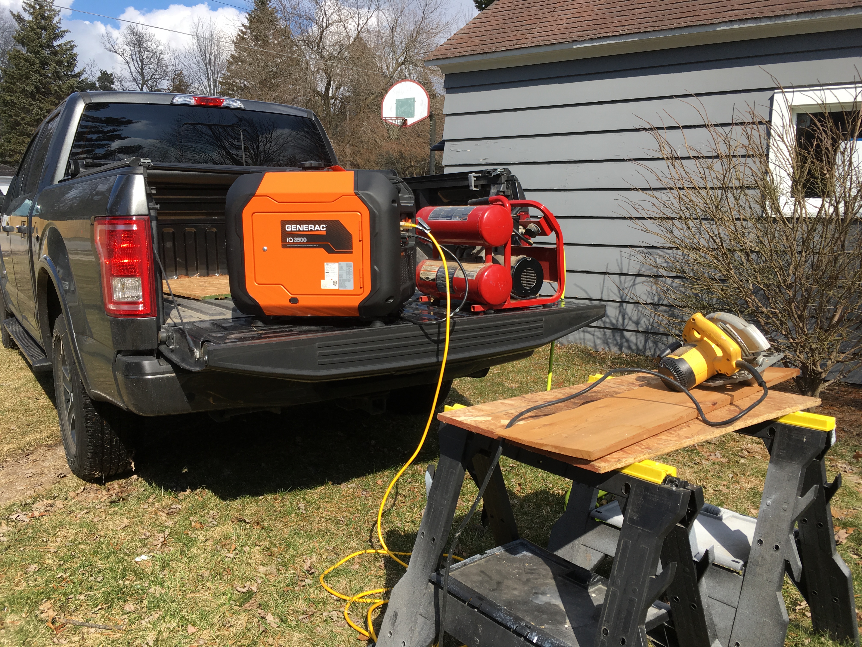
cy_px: 324
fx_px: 722
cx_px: 431
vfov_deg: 48.2
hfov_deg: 61.7
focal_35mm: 29
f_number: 2.2
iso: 25
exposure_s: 1/1148
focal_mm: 4.15
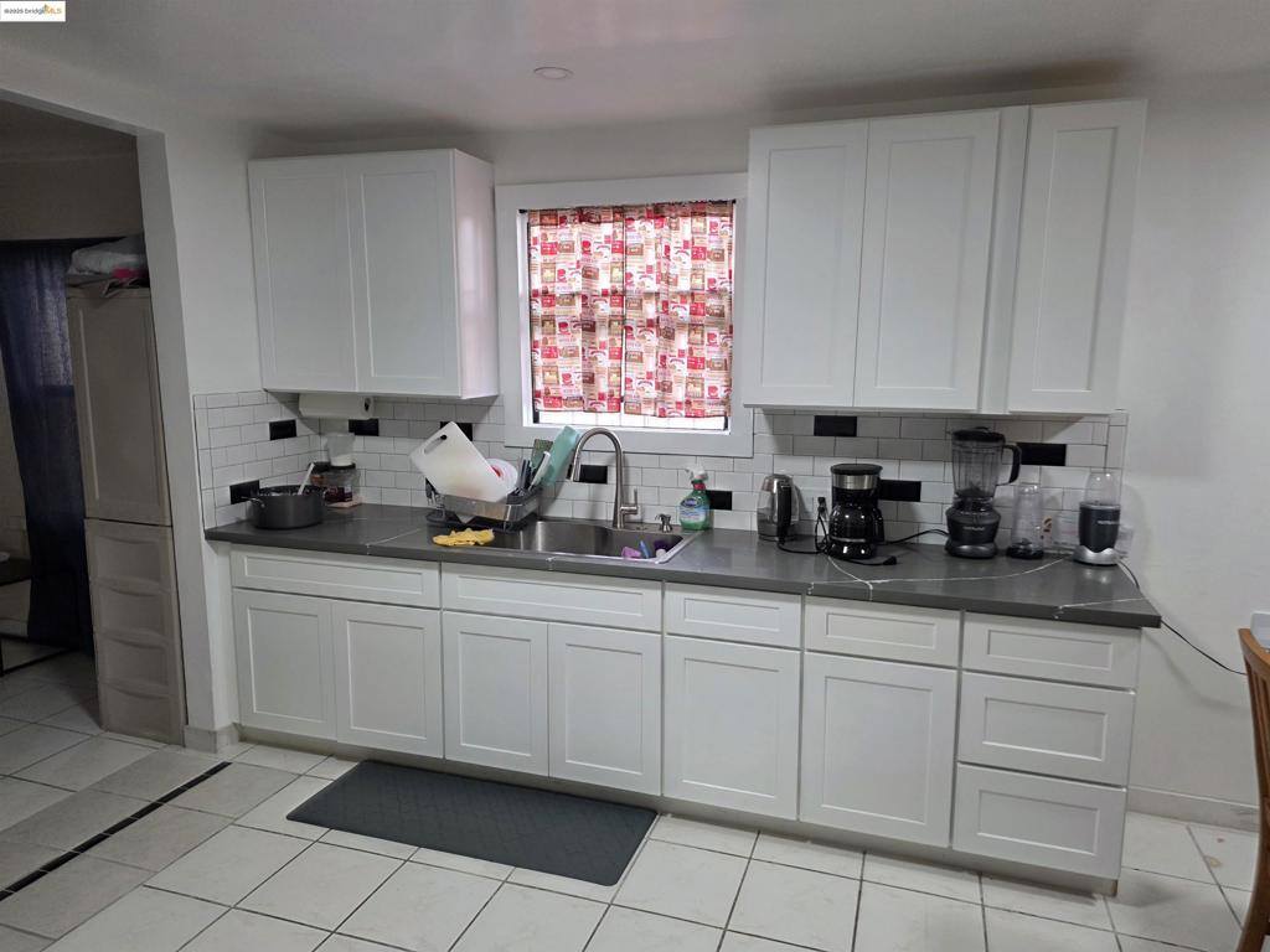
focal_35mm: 23
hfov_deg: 73.9
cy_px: 476
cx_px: 635
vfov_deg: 58.9
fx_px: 844
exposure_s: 1/120
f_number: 1.7
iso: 200
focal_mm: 6.3
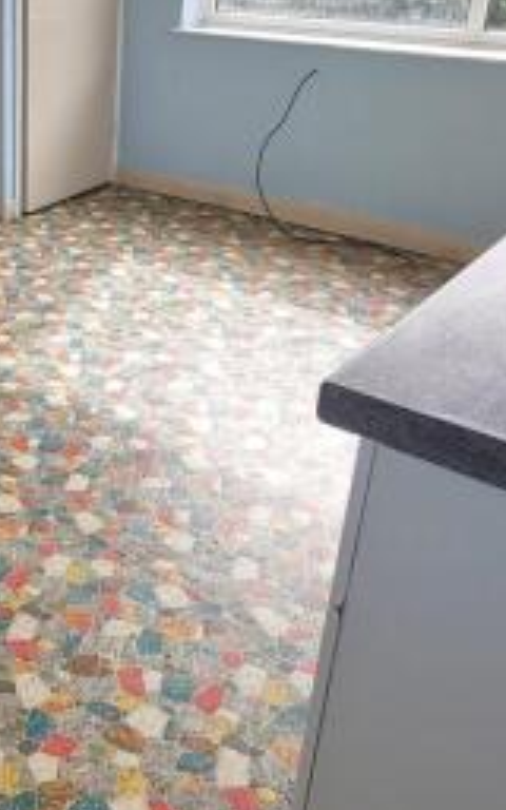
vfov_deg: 47.5
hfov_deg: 28.8
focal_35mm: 41
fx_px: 905
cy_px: 280
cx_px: -24
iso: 50
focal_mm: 2.26
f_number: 2.2
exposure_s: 1/99.9
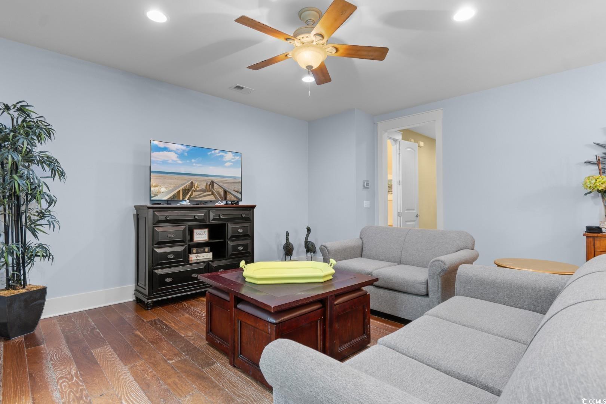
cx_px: 303
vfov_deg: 67.4
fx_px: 303
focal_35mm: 18
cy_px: 202
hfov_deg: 90.0
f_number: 4.8
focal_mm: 12
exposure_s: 1
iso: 100
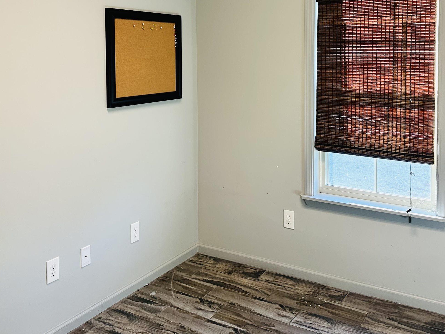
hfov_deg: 48.9
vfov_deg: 36.6
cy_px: 71
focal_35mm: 38
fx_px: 489
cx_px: 240
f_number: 1.78
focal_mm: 6.86
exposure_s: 1/60
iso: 125
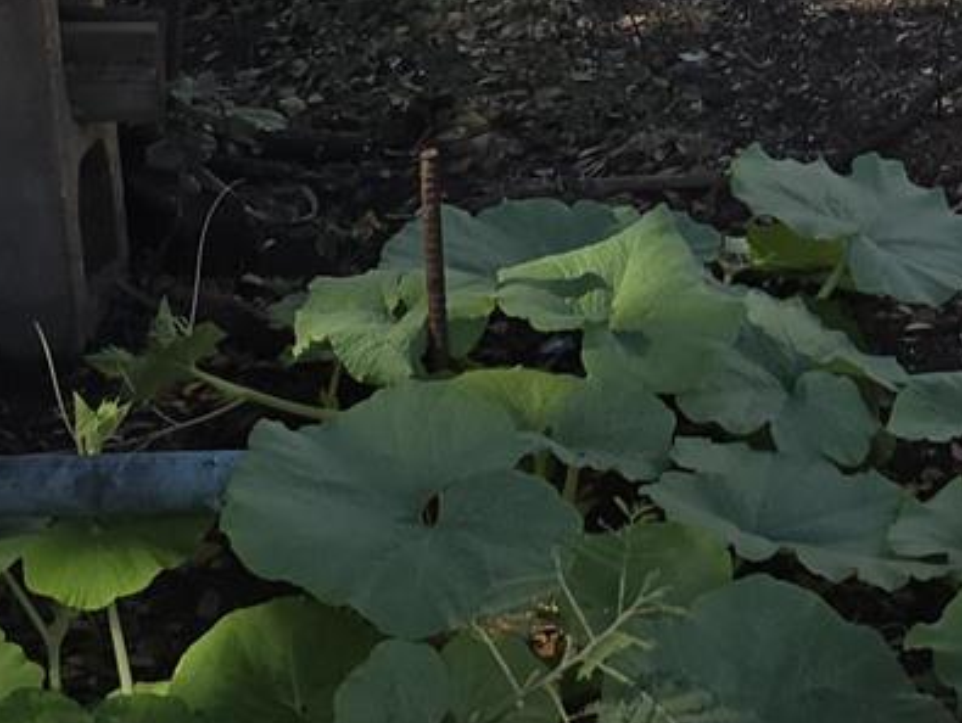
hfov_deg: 13.8
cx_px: 1442
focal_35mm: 134
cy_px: -679
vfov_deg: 10.3
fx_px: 3727
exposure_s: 1/553
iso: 12
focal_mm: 6.3
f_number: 1.7
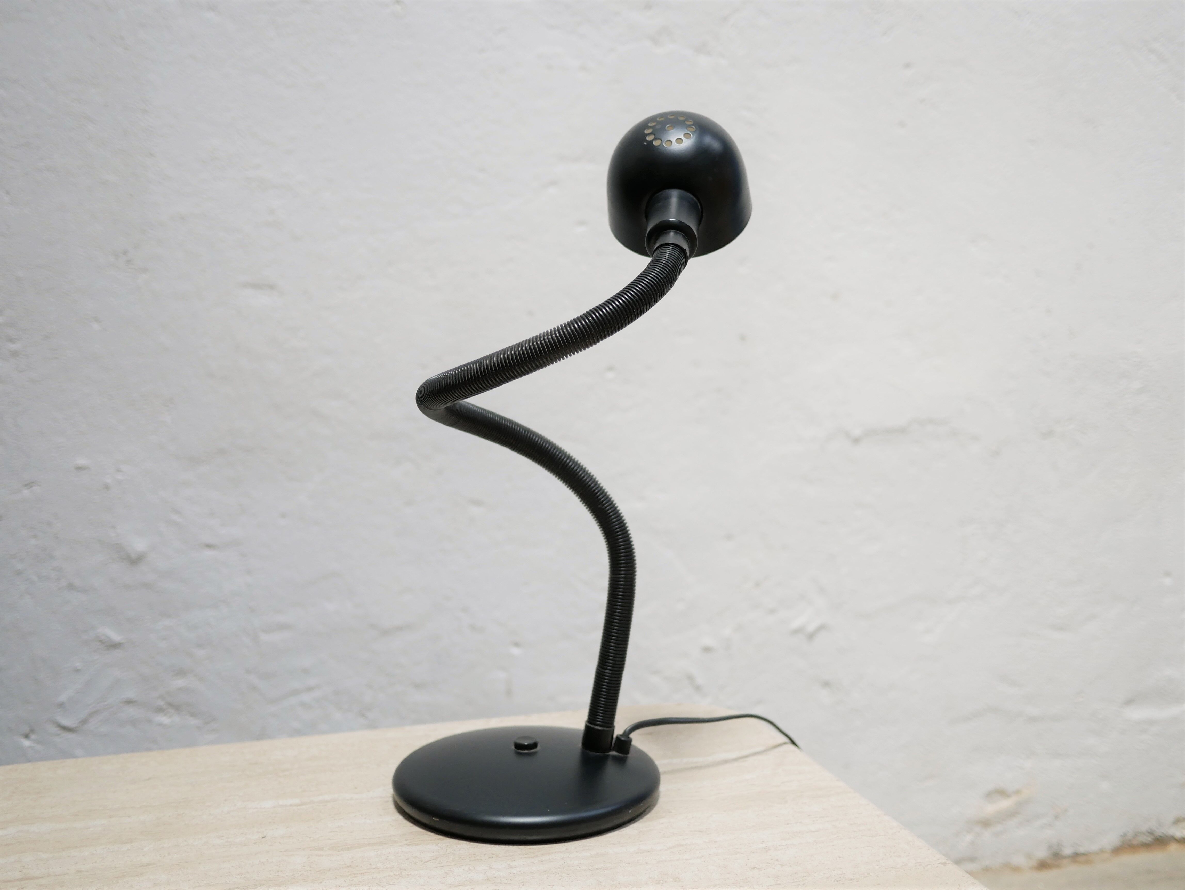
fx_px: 1370
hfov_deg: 46.8
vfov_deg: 36.0
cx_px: 592
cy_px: 445
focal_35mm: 40
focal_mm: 20
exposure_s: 1/60
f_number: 1.7
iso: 320
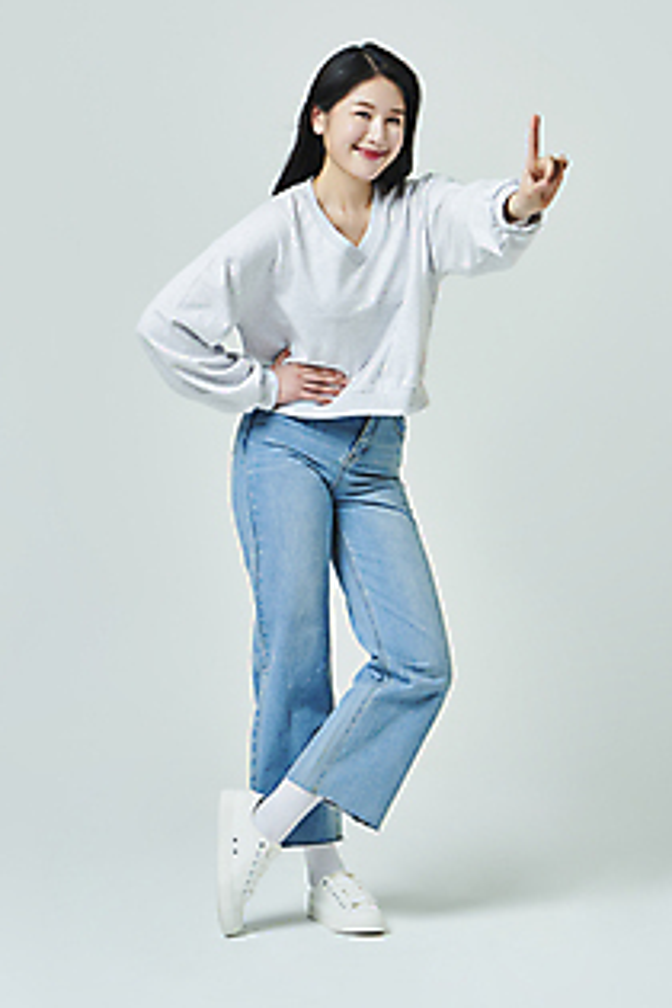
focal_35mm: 89
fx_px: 2492
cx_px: 357
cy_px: 394
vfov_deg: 22.8
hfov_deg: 15.4
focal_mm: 70
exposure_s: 1/125
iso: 100
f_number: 11
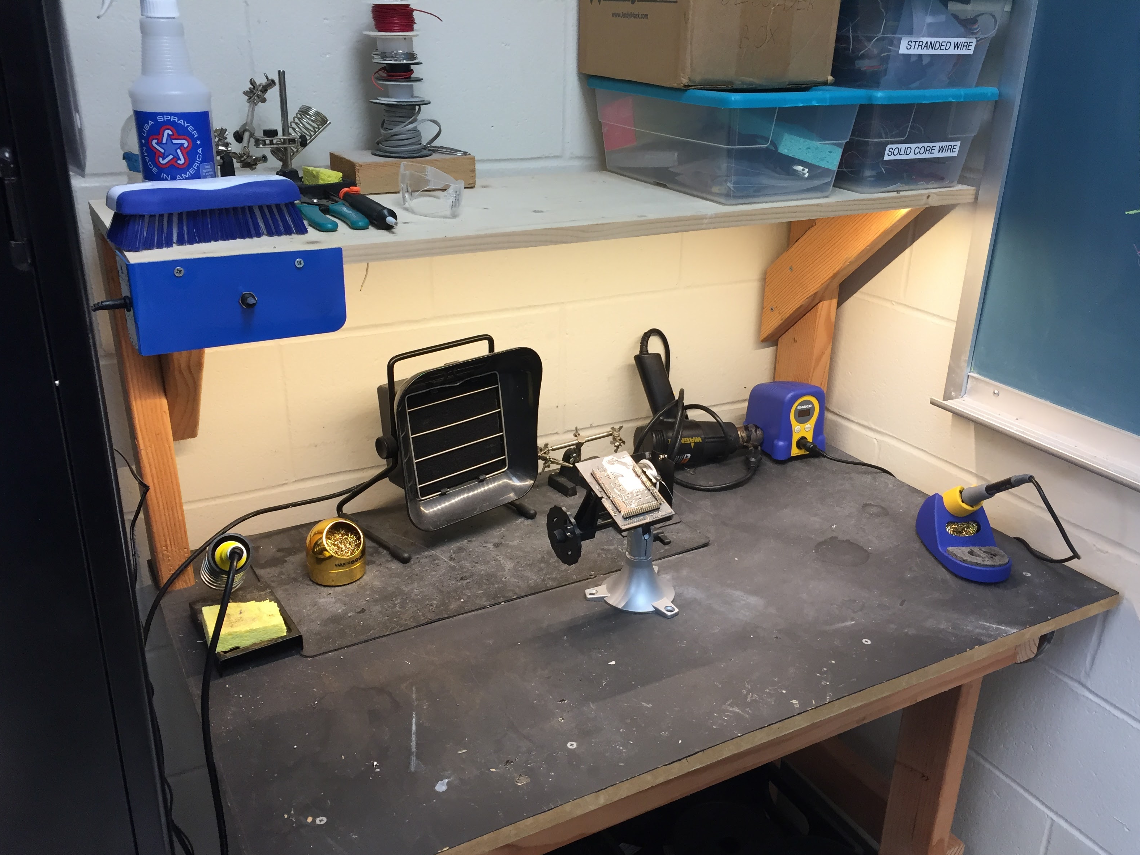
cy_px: 441
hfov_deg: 60.0
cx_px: 580
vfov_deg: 46.8
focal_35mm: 30
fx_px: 988
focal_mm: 4.15
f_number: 2.2
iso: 32
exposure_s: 1/40
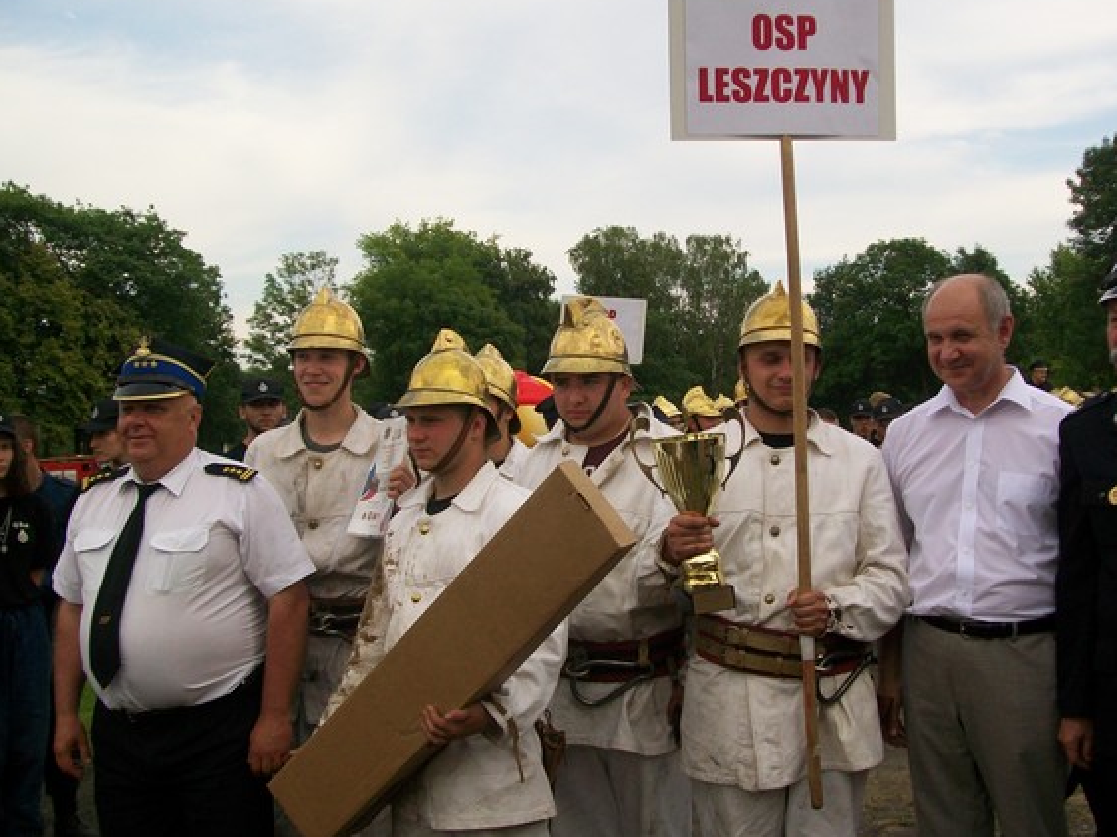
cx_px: 592
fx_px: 1322
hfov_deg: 45.8
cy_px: 416
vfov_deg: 35.1
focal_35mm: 41
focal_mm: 6
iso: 64
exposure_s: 1/400
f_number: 2.7
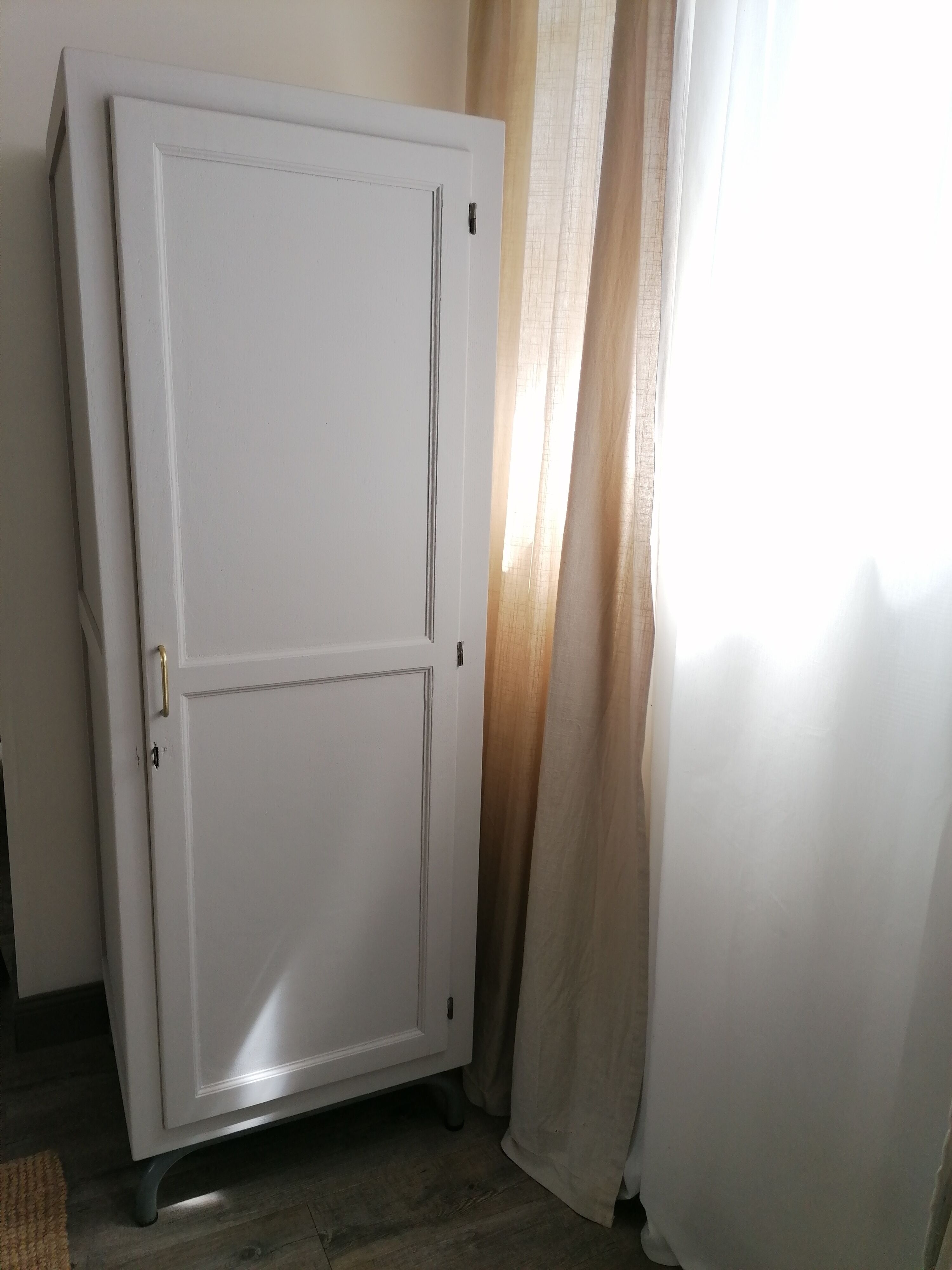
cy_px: 635
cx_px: 476
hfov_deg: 51.4
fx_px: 990
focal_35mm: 27
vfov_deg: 65.3
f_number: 1.8
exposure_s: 1/60
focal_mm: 4.75
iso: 64
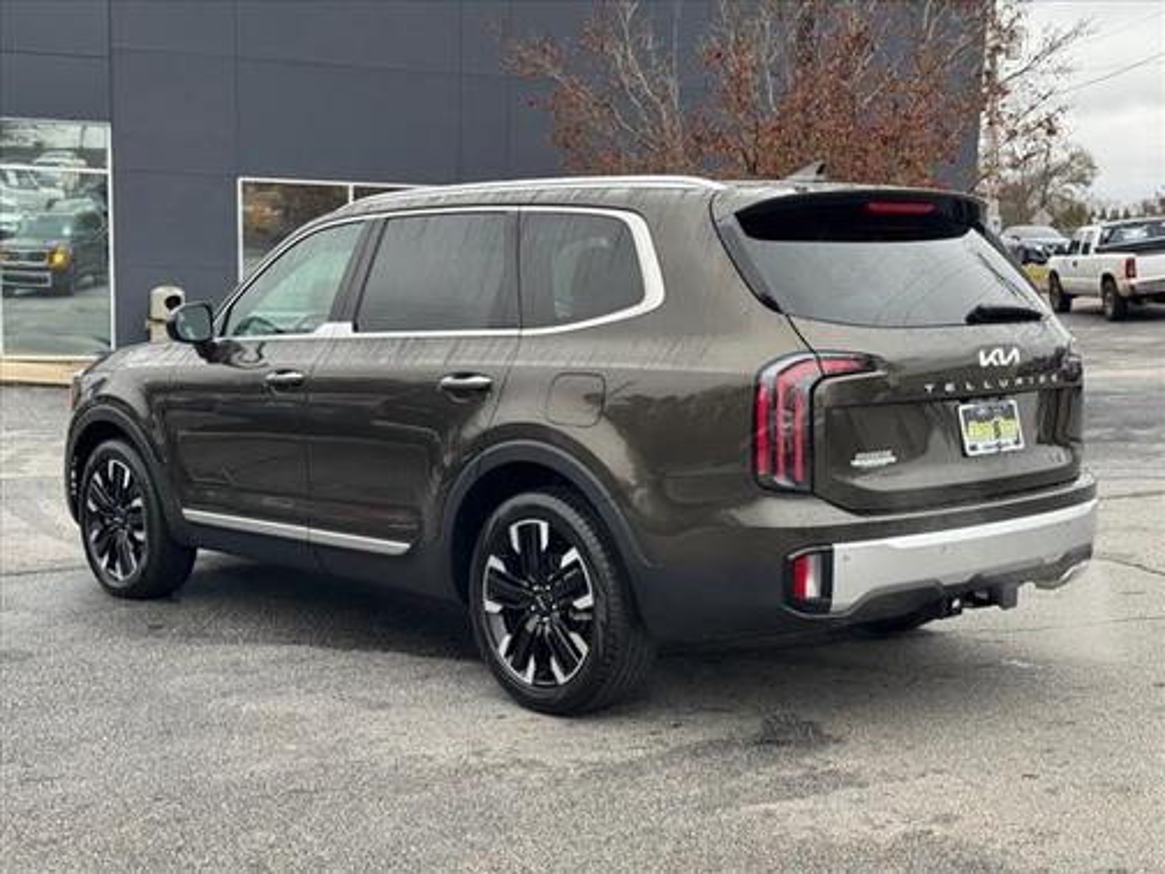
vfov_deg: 30.3
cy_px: 437
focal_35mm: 48
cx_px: 582
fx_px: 1615
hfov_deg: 39.7
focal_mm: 6.76
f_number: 1.78
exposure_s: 1/354
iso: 64
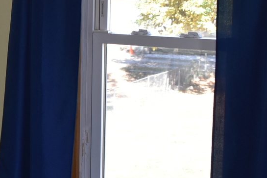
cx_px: -107
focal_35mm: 107
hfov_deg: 17.6
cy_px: 41
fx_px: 793
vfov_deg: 12.7
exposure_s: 1/200
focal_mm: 24
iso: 640
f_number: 5
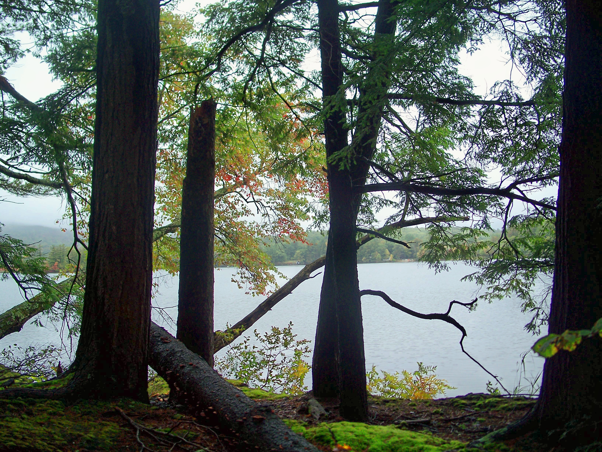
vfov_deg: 38.7
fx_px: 643
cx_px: 301
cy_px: 226
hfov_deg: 50.1
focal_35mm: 37
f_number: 2.8
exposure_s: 1/200
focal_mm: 7.8
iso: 64
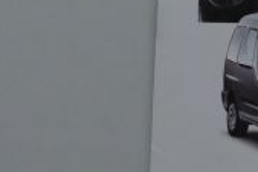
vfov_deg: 7.4
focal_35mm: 183
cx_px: 311
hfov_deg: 11.0
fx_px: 1313
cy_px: -92
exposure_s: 1/200
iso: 12800
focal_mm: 28.9
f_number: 10
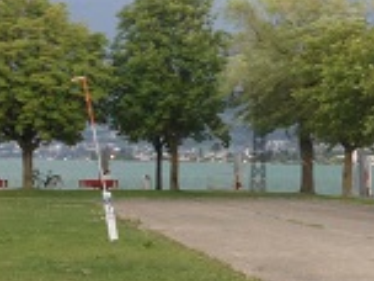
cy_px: 179
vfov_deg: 12.9
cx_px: 352
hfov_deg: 16.8
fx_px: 1242
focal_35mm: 115
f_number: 2.4
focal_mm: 4.28
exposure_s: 1/20
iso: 64
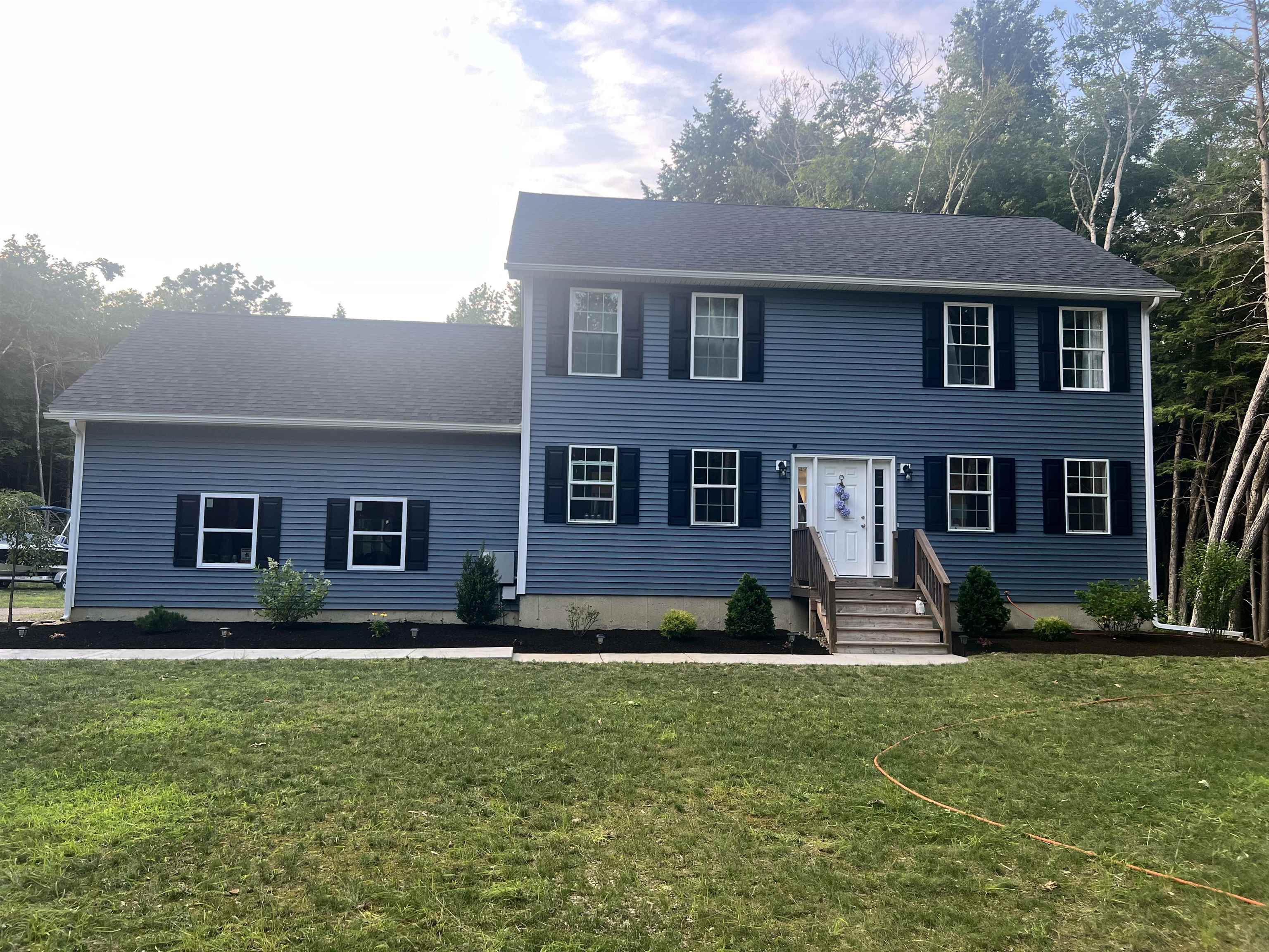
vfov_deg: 53.1
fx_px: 953
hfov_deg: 67.3
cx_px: 634
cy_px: 476
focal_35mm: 26
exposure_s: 1/121
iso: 64
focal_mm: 5.7
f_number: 1.5
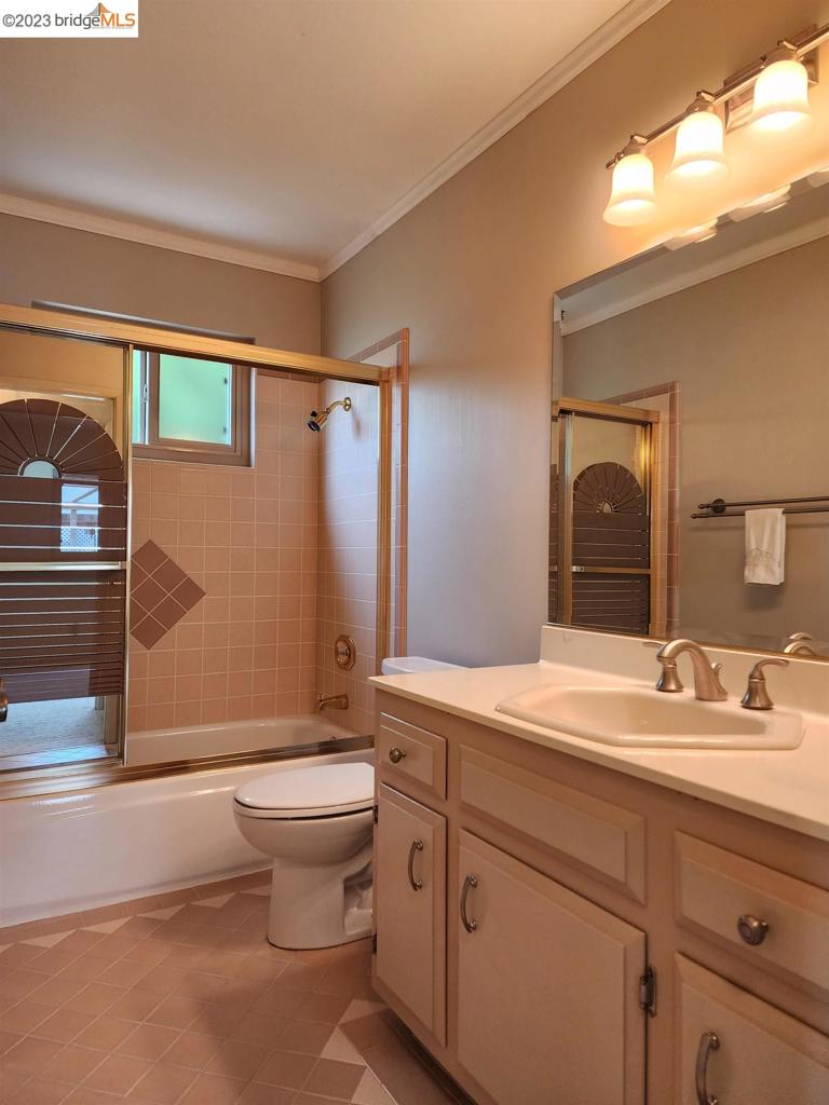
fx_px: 734
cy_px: 552
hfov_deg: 58.9
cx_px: 414
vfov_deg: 73.9
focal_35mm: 23
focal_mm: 6.4
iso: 250
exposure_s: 1/120
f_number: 1.8
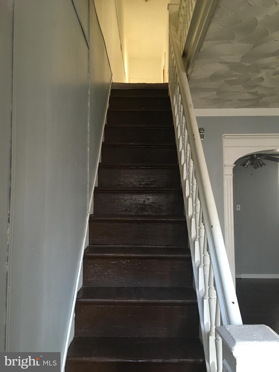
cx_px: 140
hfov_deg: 48.2
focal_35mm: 29
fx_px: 312
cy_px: 186
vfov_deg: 61.7
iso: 200
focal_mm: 4.15
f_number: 2.2
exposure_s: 1/17
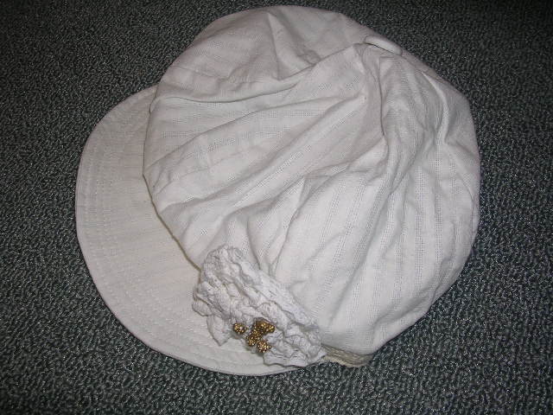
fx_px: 607
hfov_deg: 49.0
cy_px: 208
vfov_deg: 37.7
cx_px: 276
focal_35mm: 38
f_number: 2.8
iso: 50
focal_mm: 5.8
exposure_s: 1/60.1
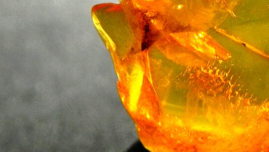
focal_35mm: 186
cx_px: 218
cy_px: -11
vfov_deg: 6.5
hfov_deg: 11.5
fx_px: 1327
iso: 400
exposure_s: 1/27.6
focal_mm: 13.4
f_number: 4
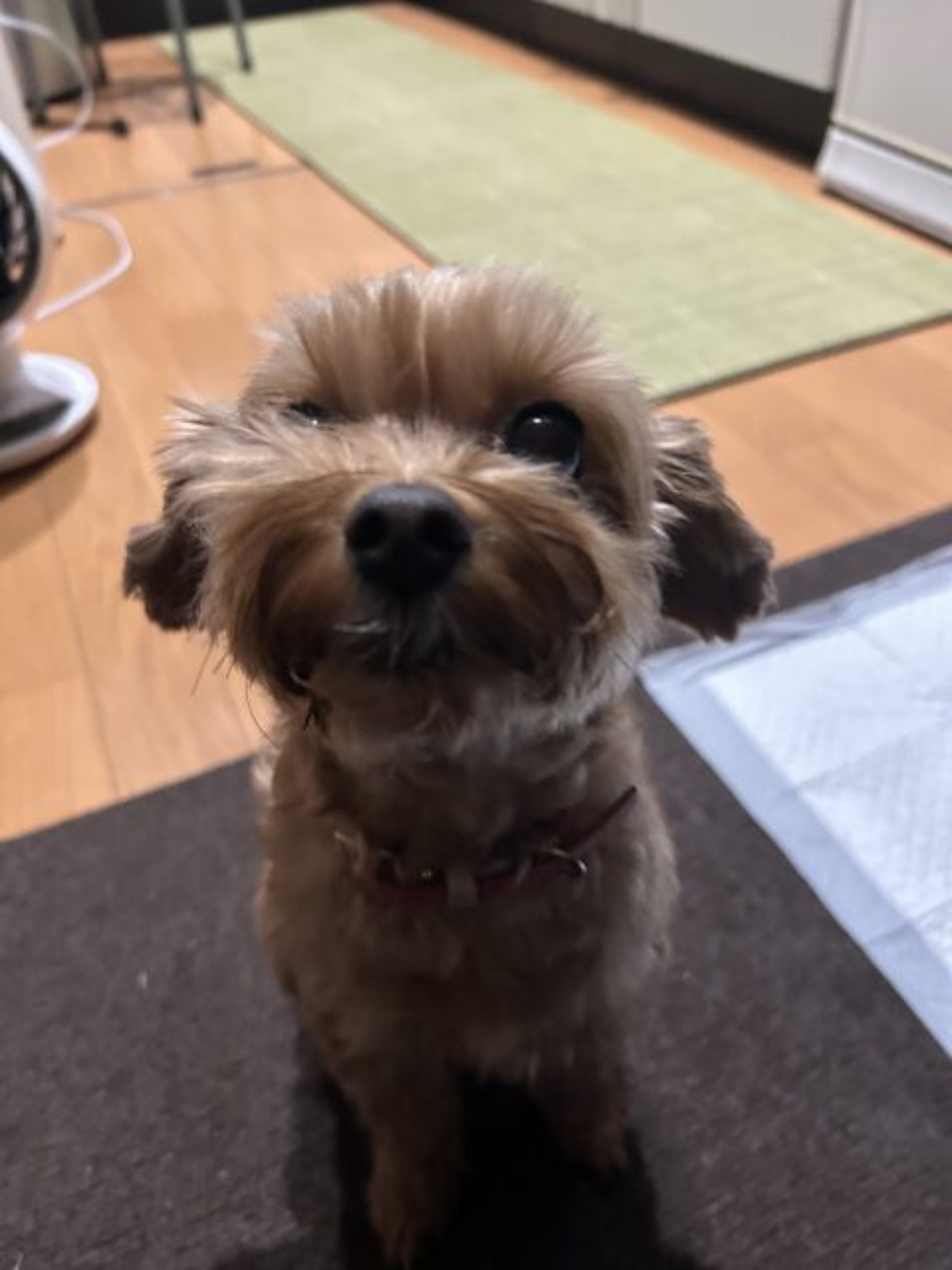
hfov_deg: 53.1
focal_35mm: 26
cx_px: 476
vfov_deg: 67.3
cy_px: 635
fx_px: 953
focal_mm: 5.7
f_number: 1.5
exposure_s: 1/40
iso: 640
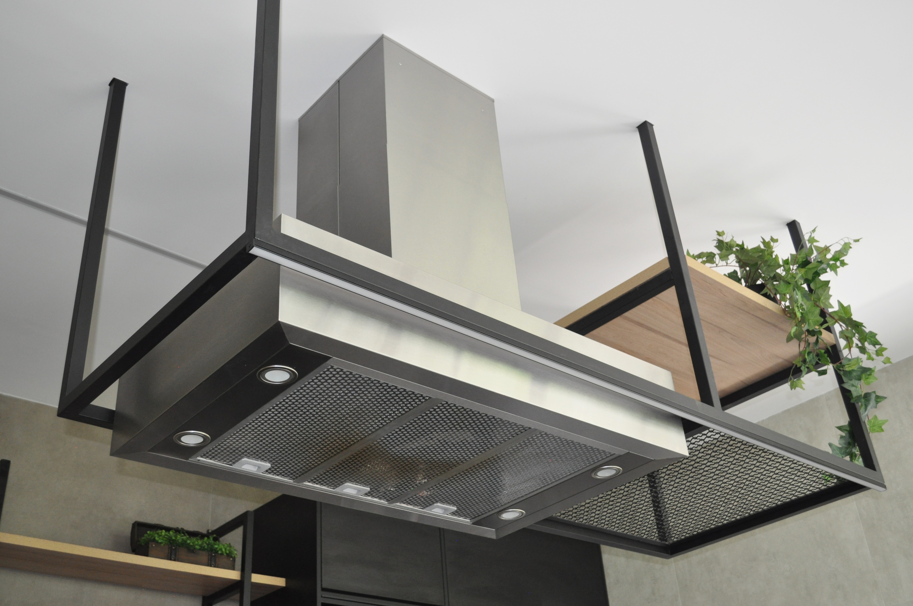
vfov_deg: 34.1
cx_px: 456
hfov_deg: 49.6
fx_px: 988
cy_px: 303
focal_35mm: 39
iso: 800
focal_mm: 26
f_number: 4.2
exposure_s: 1/60
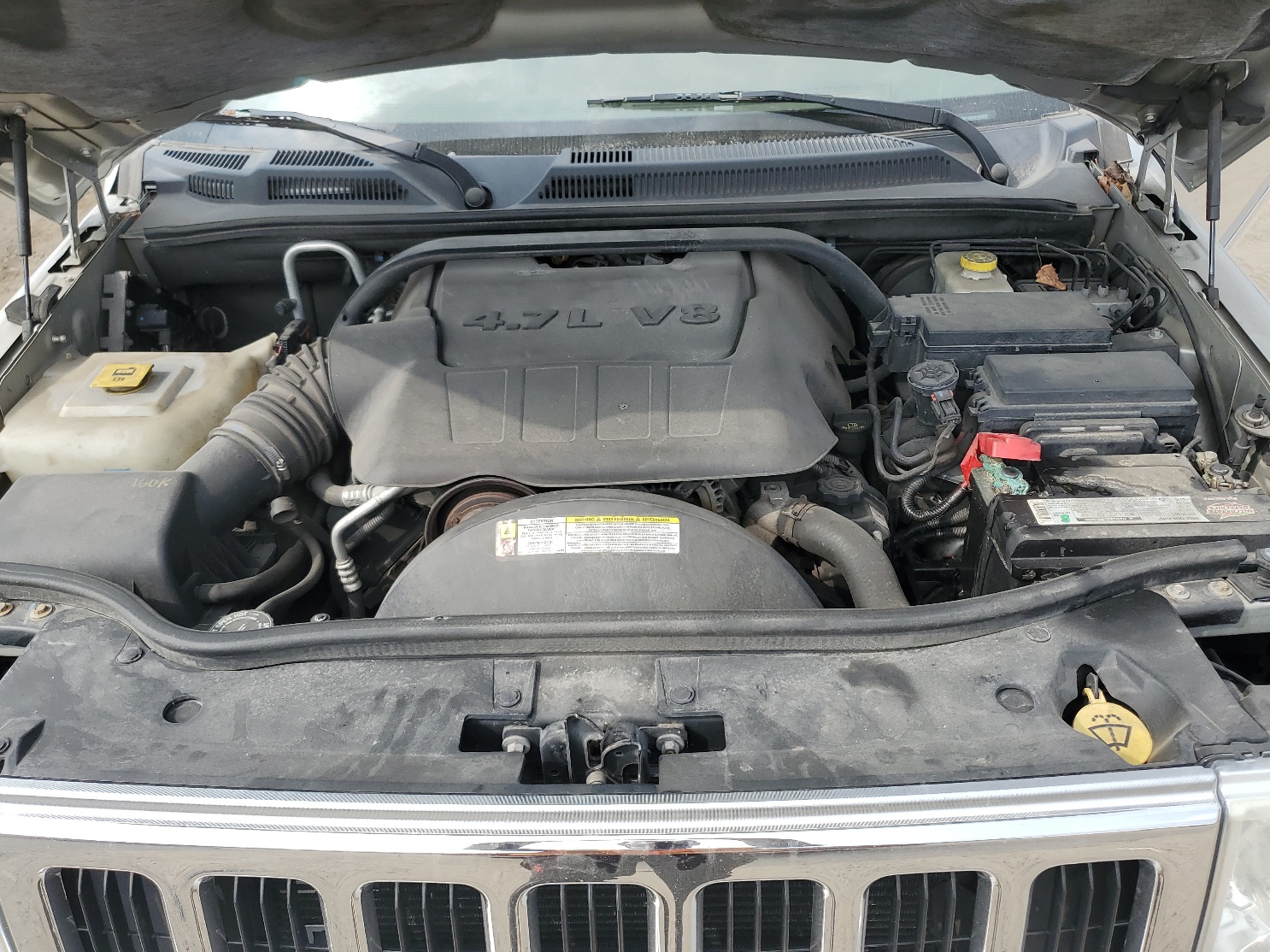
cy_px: 444
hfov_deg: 63.4
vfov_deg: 49.7
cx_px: 616
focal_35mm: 28
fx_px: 1027
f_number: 1.5
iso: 50
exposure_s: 1/1250
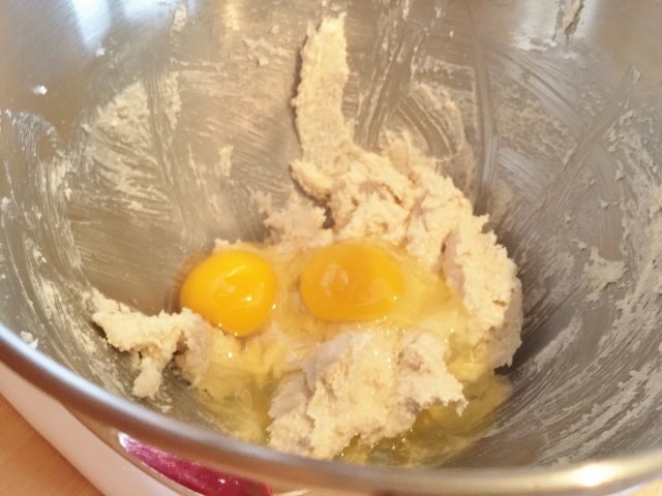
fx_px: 555
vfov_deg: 48.2
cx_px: 331
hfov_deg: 61.7
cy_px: 248
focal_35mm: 29
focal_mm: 4.15
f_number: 2.2
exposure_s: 1/4
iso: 64
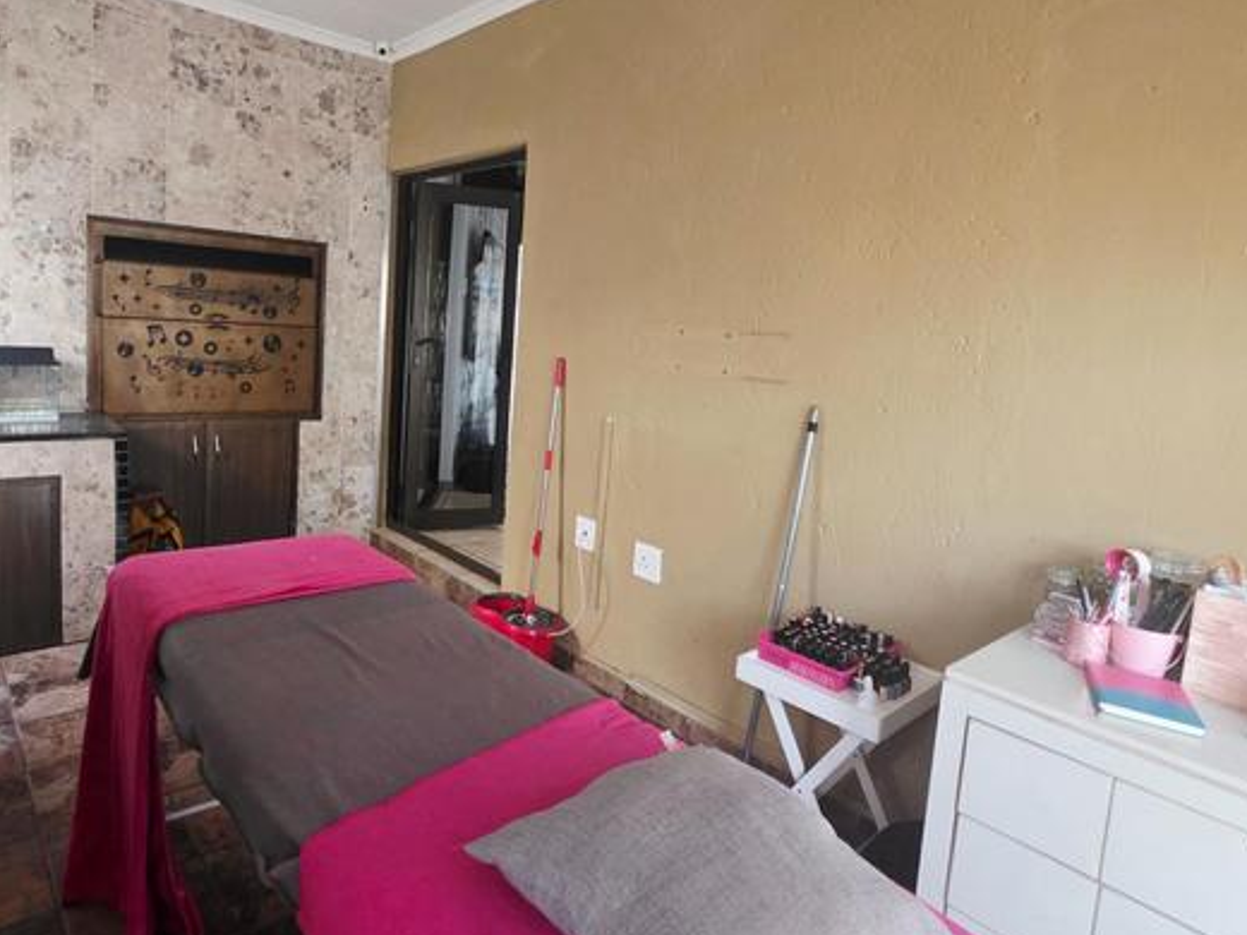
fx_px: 720
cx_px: 530
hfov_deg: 81.2
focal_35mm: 20
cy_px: 403
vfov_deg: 65.7
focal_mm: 2.2
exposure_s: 1/60.2
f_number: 1.9
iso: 640
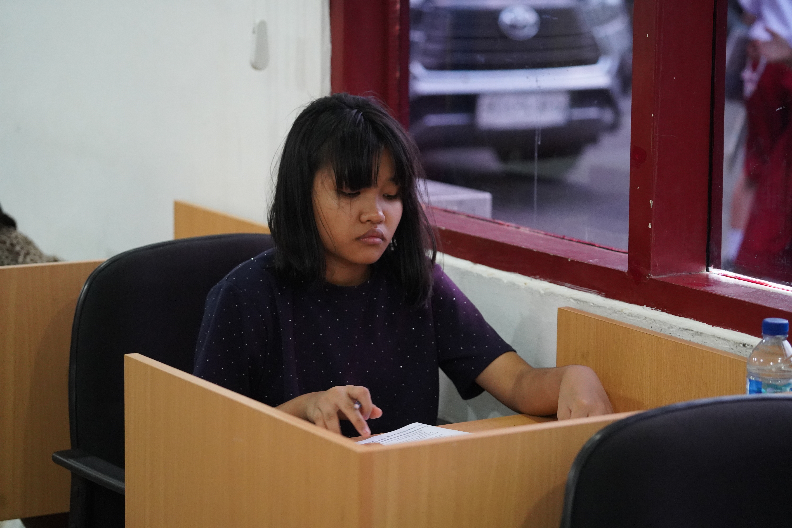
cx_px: 396
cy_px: 264
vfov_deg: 13.0
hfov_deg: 19.5
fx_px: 2310
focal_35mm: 105
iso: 8000
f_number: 4
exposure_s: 1/160
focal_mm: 105
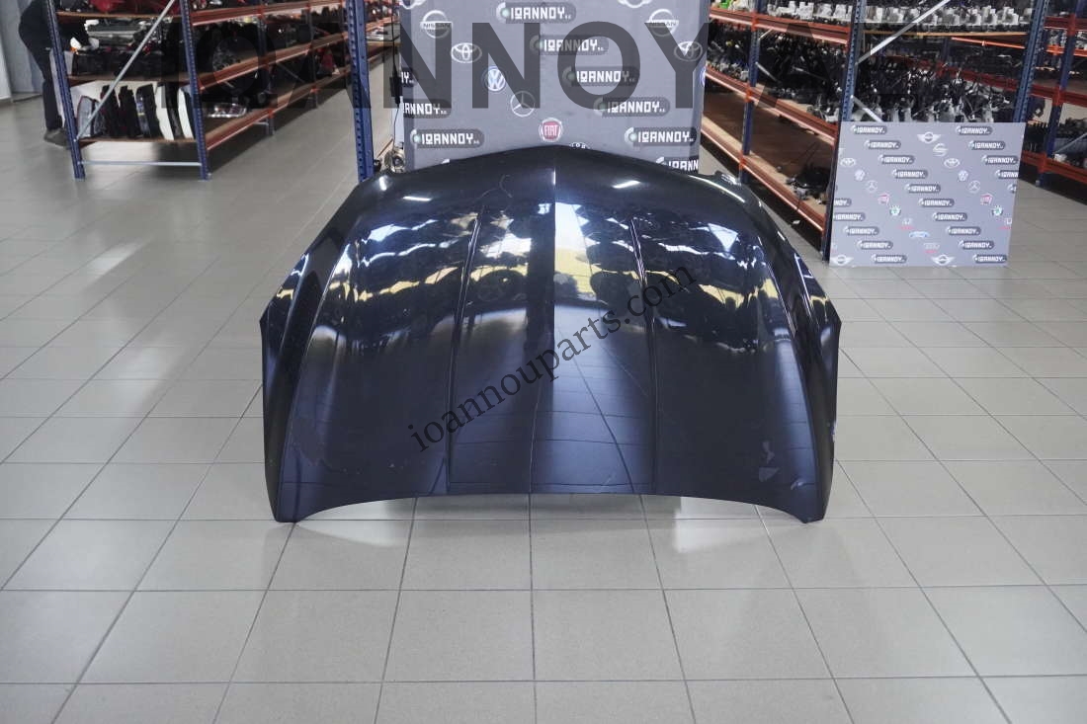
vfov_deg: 41.7
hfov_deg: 59.5
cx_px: 544
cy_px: 362
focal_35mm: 32
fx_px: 951
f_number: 4
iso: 3200
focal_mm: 21
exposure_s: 1/160
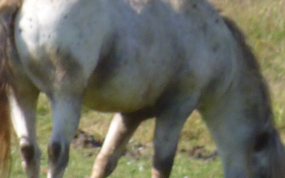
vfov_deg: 0.8
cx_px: 139
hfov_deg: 1.2
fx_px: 13429
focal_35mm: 1729
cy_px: 77
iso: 100
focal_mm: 45
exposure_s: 1/200
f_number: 5.9
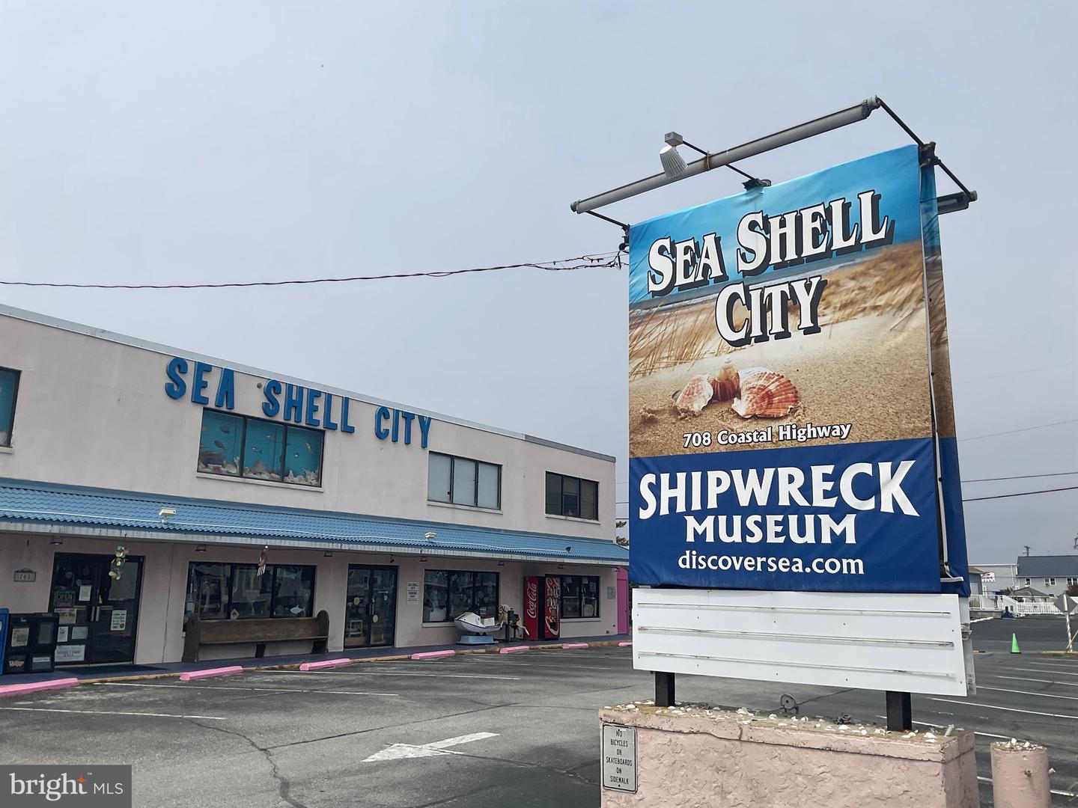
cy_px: 404
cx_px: 539
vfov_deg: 48.2
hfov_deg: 61.7
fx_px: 903
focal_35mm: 29
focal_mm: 3
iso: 16
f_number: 1.8
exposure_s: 1/4405
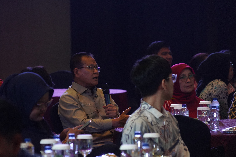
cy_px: 90
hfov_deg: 7.1
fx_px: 1908
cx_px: 107
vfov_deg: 4.7
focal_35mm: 291
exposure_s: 1/125
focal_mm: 233
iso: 6400
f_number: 6.3
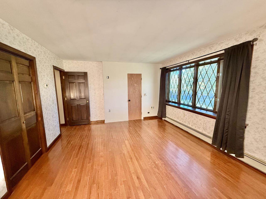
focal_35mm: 14
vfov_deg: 85.7
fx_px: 108
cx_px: 133
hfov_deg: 102.1
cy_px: 100
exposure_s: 1/120
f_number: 2.2
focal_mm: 2.22
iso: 320
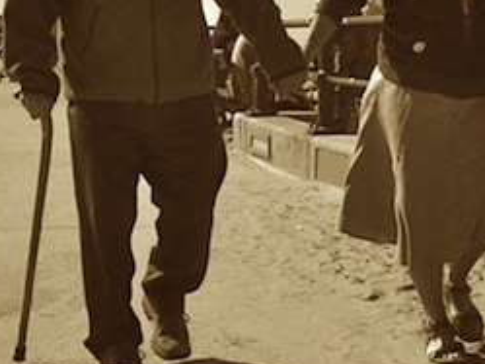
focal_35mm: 116
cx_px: 280
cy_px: 41
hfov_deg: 17.0
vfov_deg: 12.7
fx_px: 1626
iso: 50
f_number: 6.3
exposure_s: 1/800
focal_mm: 5.8
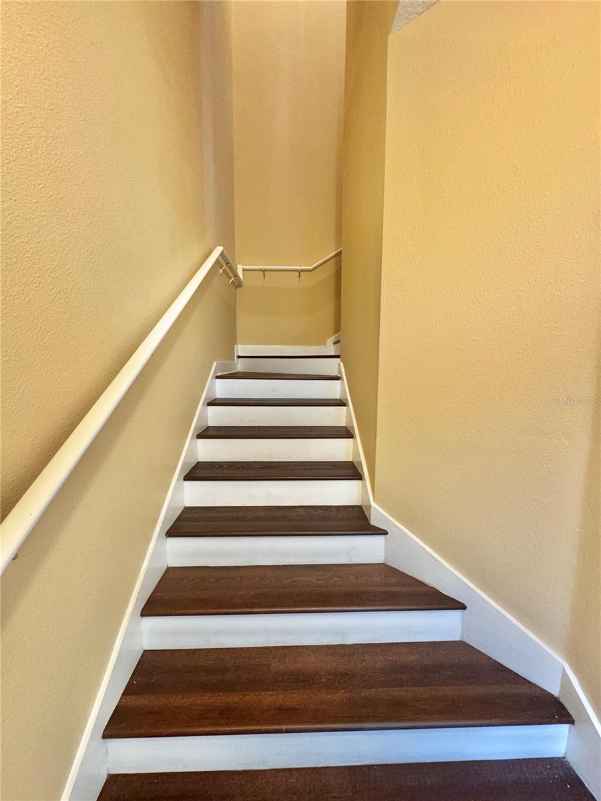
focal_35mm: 14
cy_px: 400
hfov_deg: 85.7
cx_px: 300
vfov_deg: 102.1
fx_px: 324
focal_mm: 2.22
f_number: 2.2
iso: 500
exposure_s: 1/60
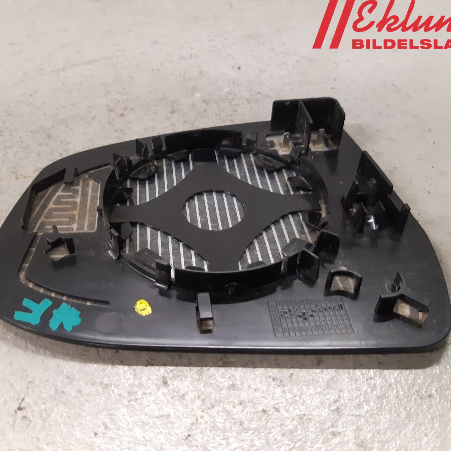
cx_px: 190
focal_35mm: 31
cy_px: 227
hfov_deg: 52.3
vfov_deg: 52.5
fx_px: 457
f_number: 1.7
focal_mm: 3.93
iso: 320
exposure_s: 1/50
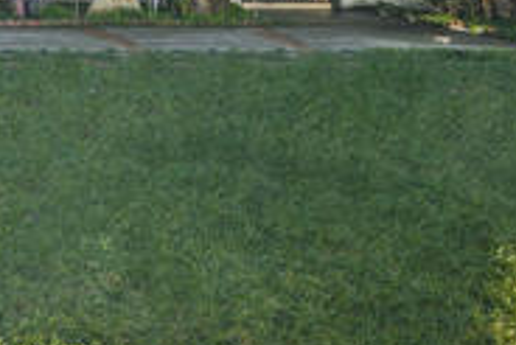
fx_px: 947
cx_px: -297
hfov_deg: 23.2
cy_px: -139
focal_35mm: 66
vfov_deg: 18.7
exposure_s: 1/50
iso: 200
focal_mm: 19
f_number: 8
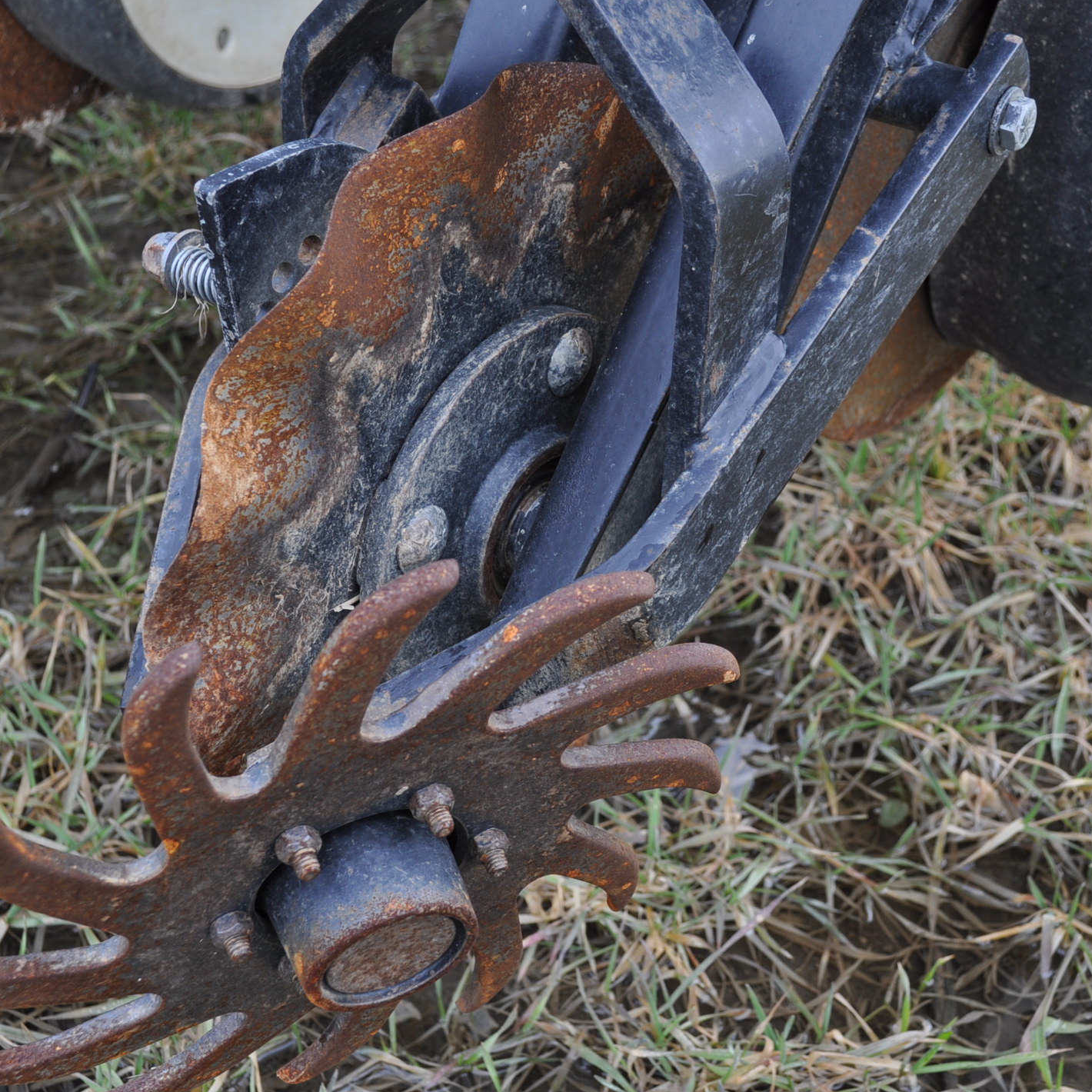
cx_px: 591
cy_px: 545
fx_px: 1785
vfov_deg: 34.0
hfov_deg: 34.0
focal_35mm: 50
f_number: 5.6
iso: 220
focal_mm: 26
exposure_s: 1/125
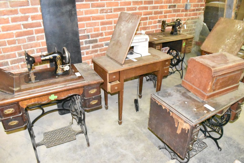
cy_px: 82
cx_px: 122
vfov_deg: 47.9
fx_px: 183
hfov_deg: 67.4
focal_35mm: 27
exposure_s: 1/60
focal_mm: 18
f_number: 8
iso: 25600
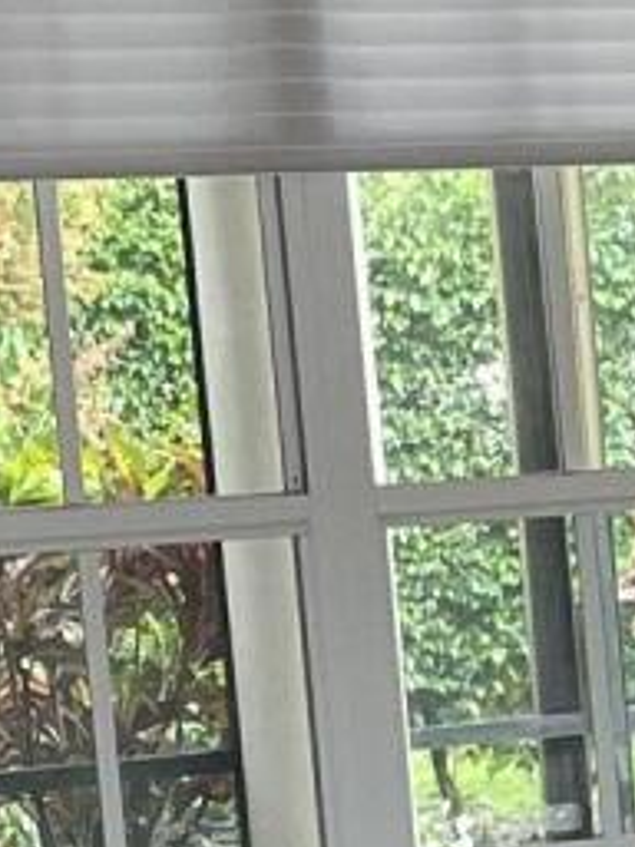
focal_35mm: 203
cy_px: 860
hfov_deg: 6.9
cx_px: 1492
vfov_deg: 9.7
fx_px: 4965
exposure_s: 1/120
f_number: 1.6
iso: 80
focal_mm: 4.2
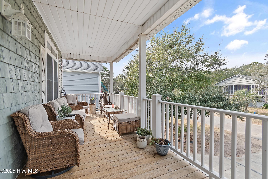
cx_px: 134
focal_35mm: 15
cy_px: 90
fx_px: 112
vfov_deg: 77.3
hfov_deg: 100.4
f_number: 5
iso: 100
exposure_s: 1/100
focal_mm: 10
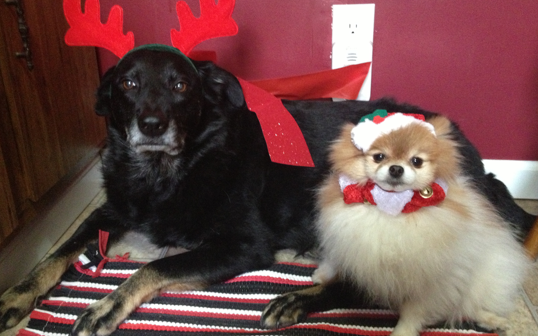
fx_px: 557
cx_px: 269
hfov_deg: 51.5
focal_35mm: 38
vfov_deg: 33.6
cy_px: 173
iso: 640
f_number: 2.4
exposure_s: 1/15
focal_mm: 4.28
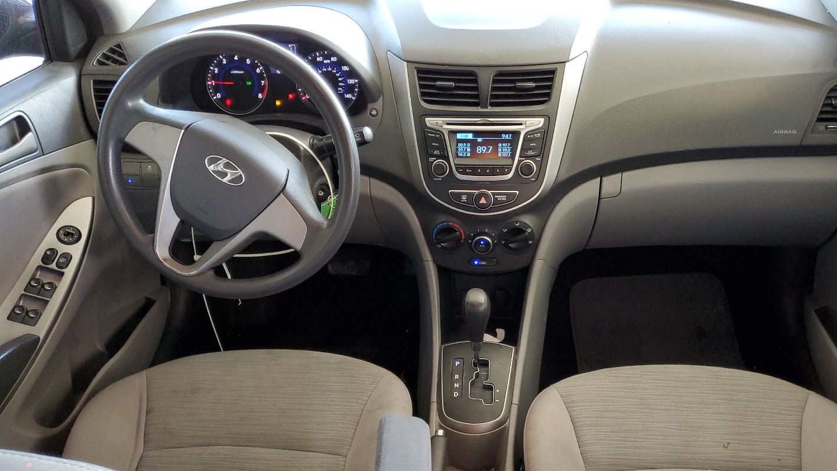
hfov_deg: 60.8
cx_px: 472
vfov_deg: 36.3
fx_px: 710
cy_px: 317
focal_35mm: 32
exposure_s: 1/60.2
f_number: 1.5
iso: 142
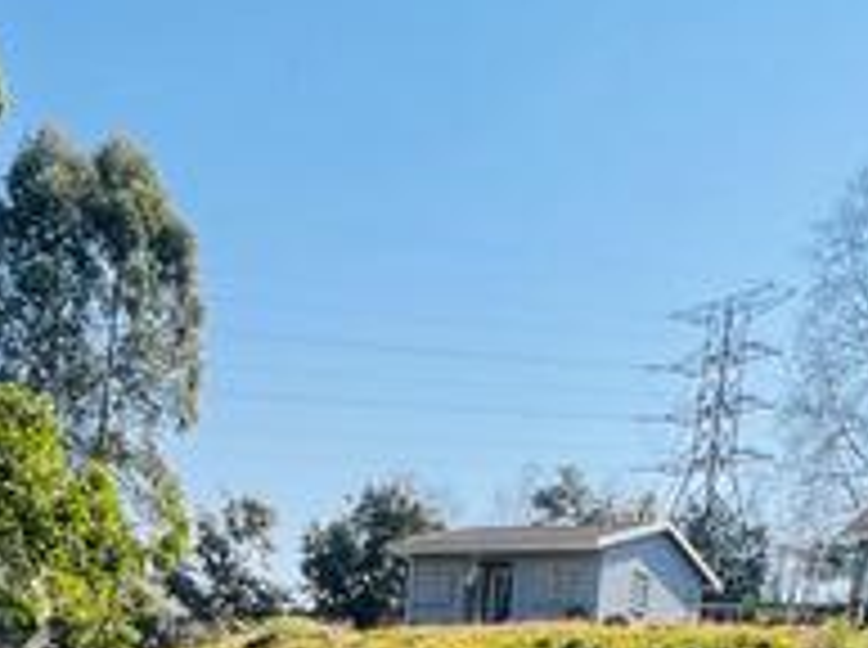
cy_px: 1084
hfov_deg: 35.6
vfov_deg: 20.8
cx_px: 486
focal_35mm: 54
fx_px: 1352
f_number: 1.8
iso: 32
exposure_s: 1/573
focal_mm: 1.57
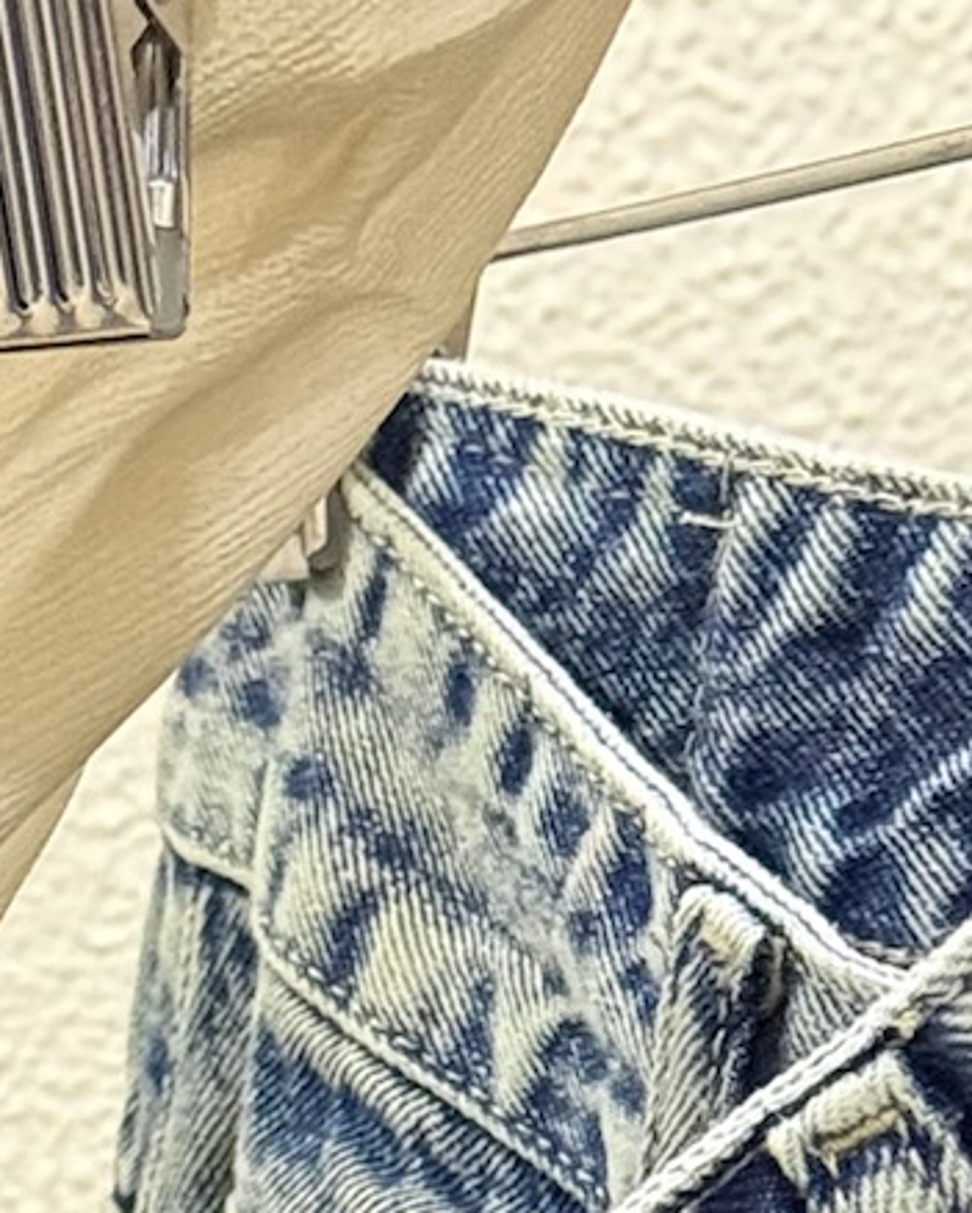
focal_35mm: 219
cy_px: 2581
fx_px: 7867
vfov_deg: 8.3
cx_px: 50
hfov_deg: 7.0
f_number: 1.78
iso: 400
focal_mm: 6.76
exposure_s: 1/33
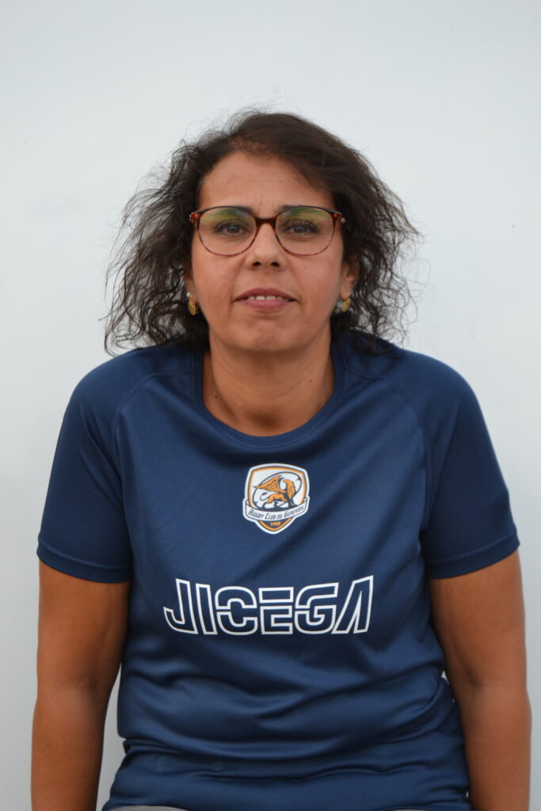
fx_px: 1758
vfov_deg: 26.0
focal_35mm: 78
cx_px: 270
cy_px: 406
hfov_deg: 17.5
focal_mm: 52
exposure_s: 1/125
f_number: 5.6
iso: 280
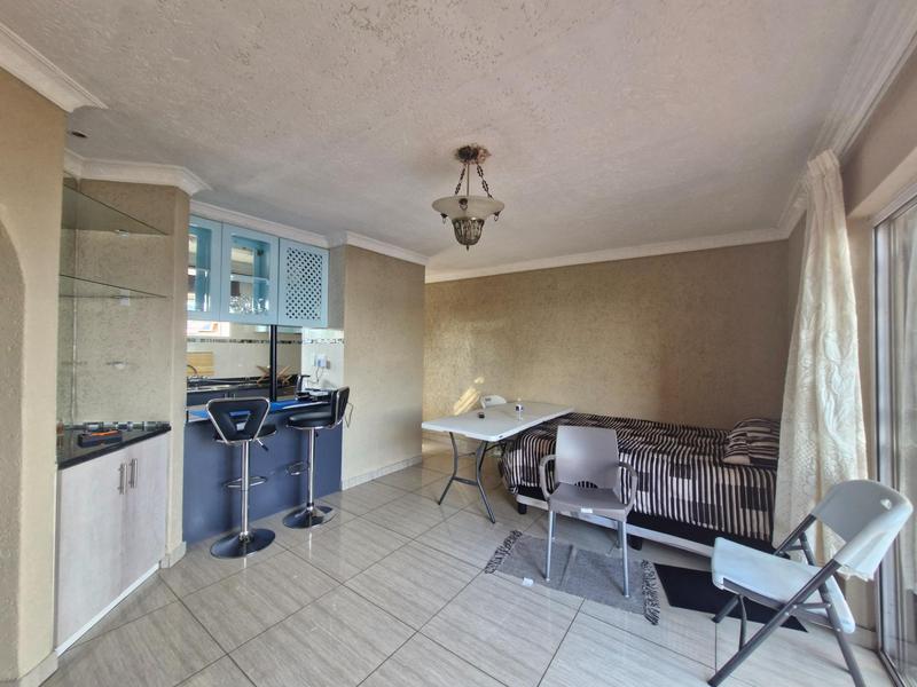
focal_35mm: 13
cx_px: 458
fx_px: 344
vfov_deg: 89.9
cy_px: 344
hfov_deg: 106.2
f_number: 2.2
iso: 100
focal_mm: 1.74
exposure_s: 1/50
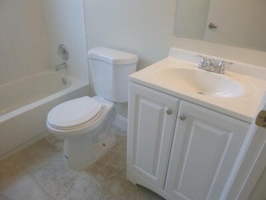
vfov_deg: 54.9
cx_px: 133
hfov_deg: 69.4
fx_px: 192
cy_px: 100
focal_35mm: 25
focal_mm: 4.5
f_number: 3.9
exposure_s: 1/60
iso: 400
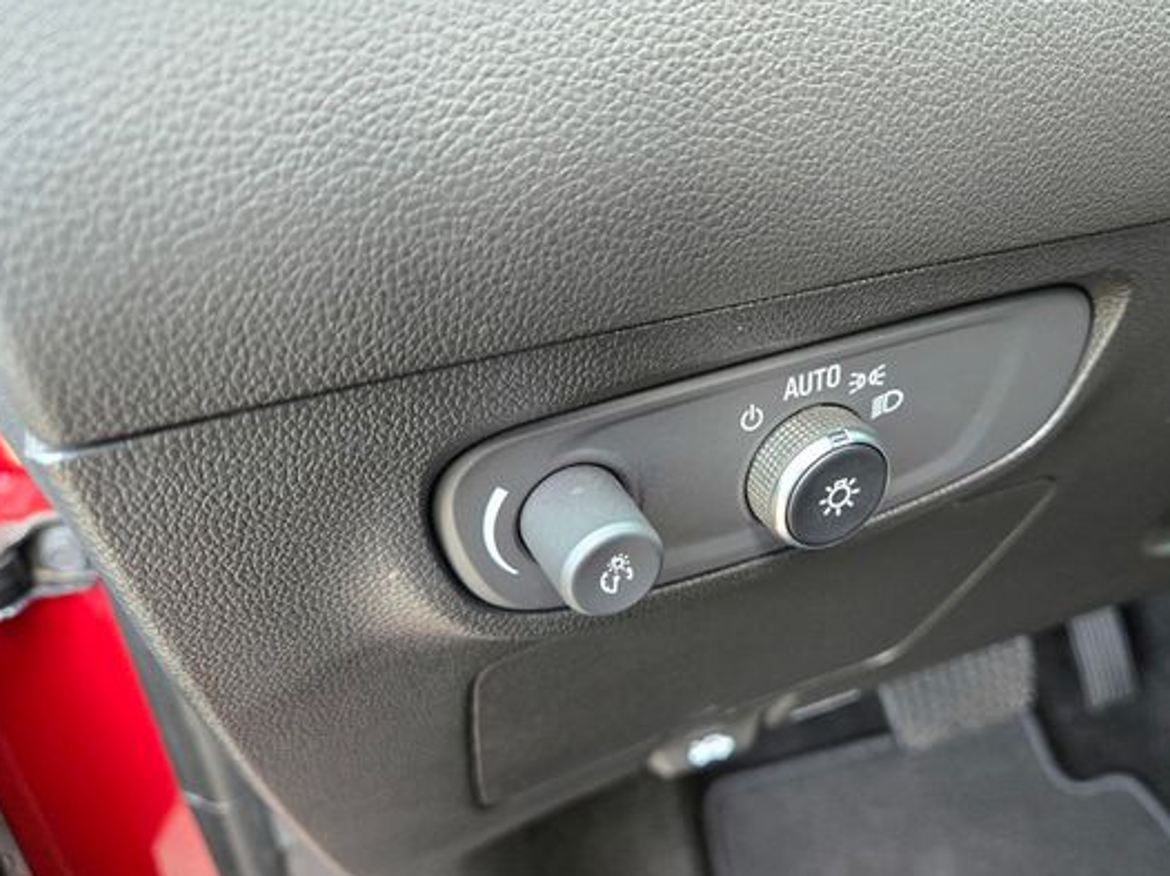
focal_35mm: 28
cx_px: 701
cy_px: 494
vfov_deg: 49.6
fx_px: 946
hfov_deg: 62.9
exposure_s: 1/120
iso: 1000
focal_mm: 5.4
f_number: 1.8
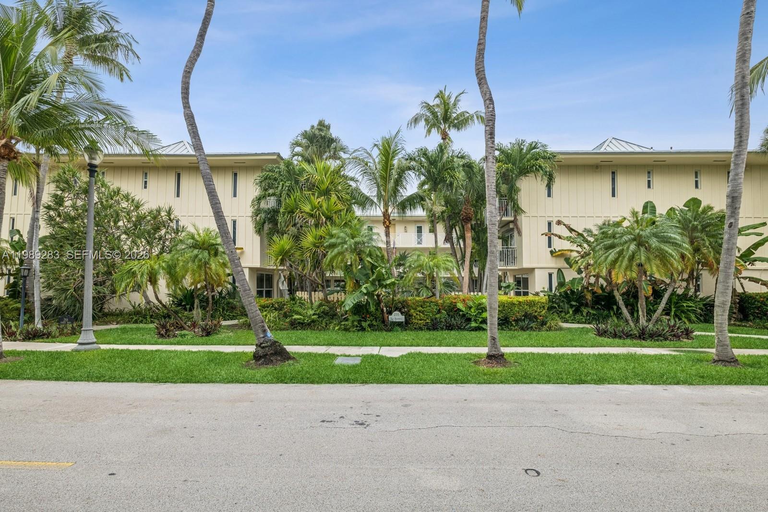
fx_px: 341
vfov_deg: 73.8
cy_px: 256
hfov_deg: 96.7
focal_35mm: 16
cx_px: 384
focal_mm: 16
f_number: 10
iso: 200
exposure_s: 1/60
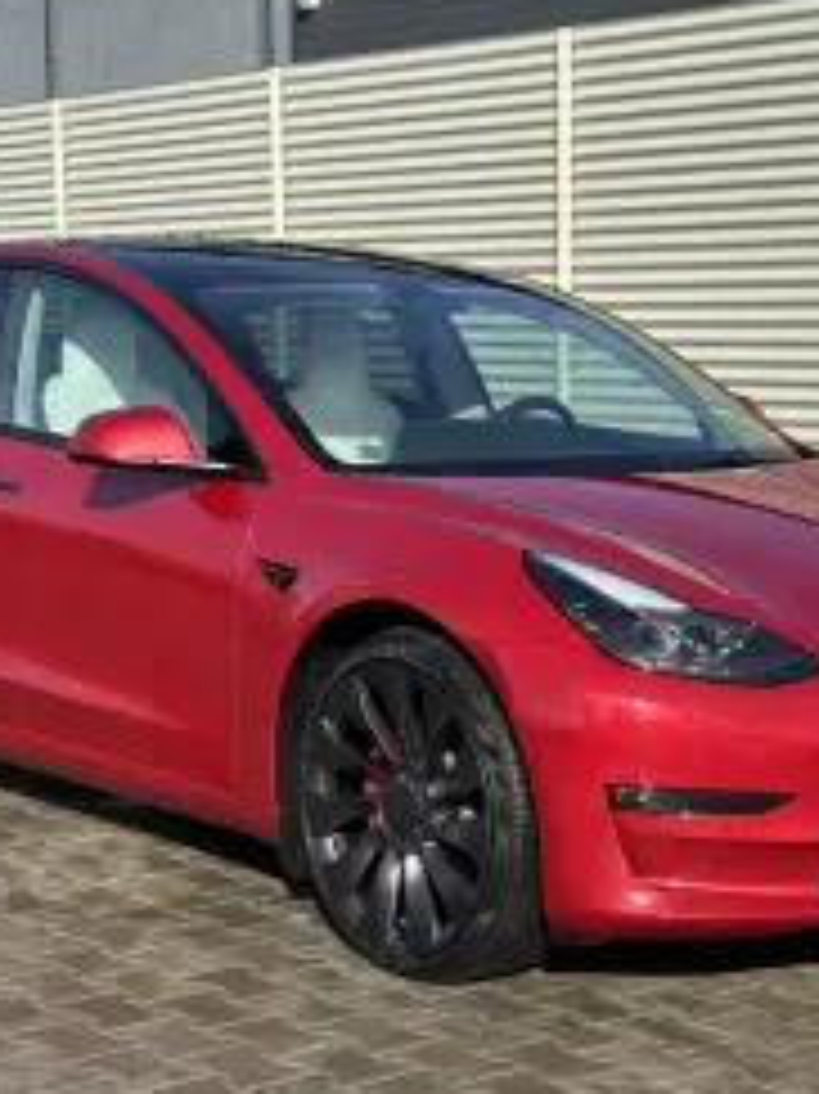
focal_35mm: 77
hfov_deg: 19.1
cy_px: 581
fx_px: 2431
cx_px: 423
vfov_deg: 25.3
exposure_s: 1/2151
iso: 40
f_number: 1.6
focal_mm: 5.96
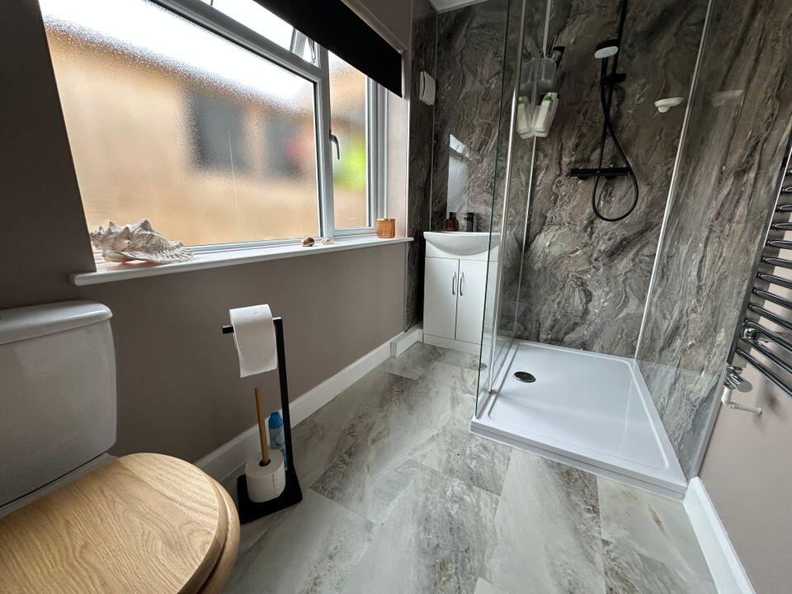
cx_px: 396
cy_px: 297
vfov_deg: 85.7
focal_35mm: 14
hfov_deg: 102.1
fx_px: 320
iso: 125
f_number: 2.2
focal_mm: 2.22
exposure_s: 1/99
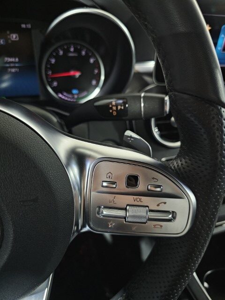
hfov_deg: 58.9
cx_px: 112
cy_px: 150
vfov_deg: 73.9
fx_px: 199
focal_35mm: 23
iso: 800
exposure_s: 1/25
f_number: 1.7
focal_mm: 6.3
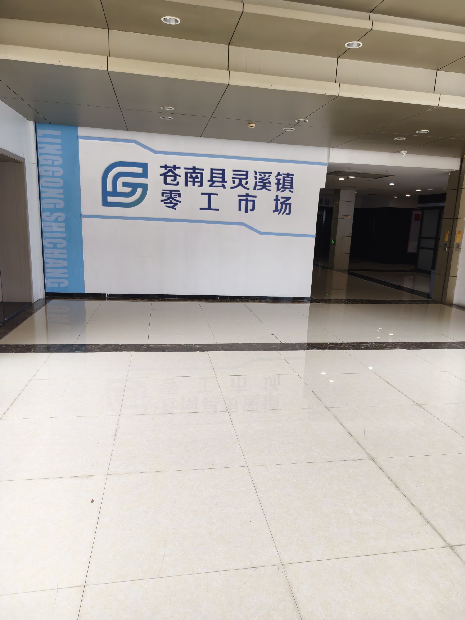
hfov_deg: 56.8
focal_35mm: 24
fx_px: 430
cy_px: 323
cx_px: 240
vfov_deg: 71.6
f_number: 1.57
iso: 357
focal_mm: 5.6
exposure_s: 1/588
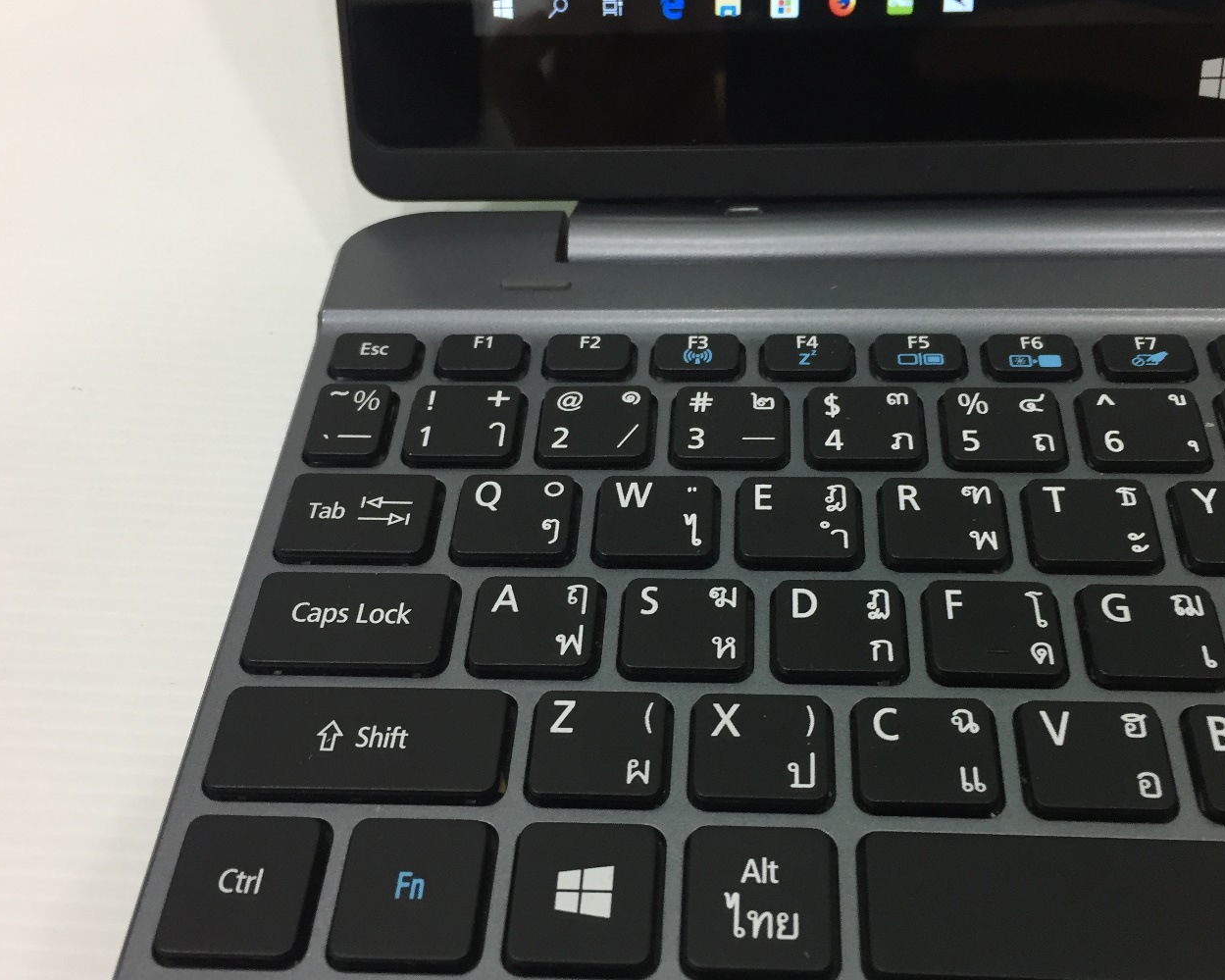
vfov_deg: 40.1
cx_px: 649
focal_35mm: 37
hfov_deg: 49.1
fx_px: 1341
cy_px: 537
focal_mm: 4.15
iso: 80
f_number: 2.2
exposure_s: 1/33
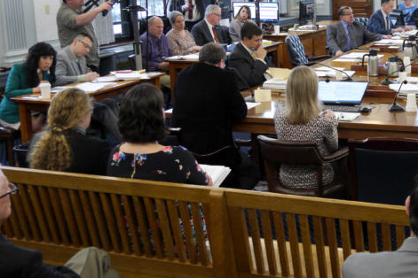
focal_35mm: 55
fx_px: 639
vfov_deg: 24.6
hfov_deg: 35.0
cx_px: 339
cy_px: 109
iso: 1600
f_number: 3.6
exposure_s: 1/50
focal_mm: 15
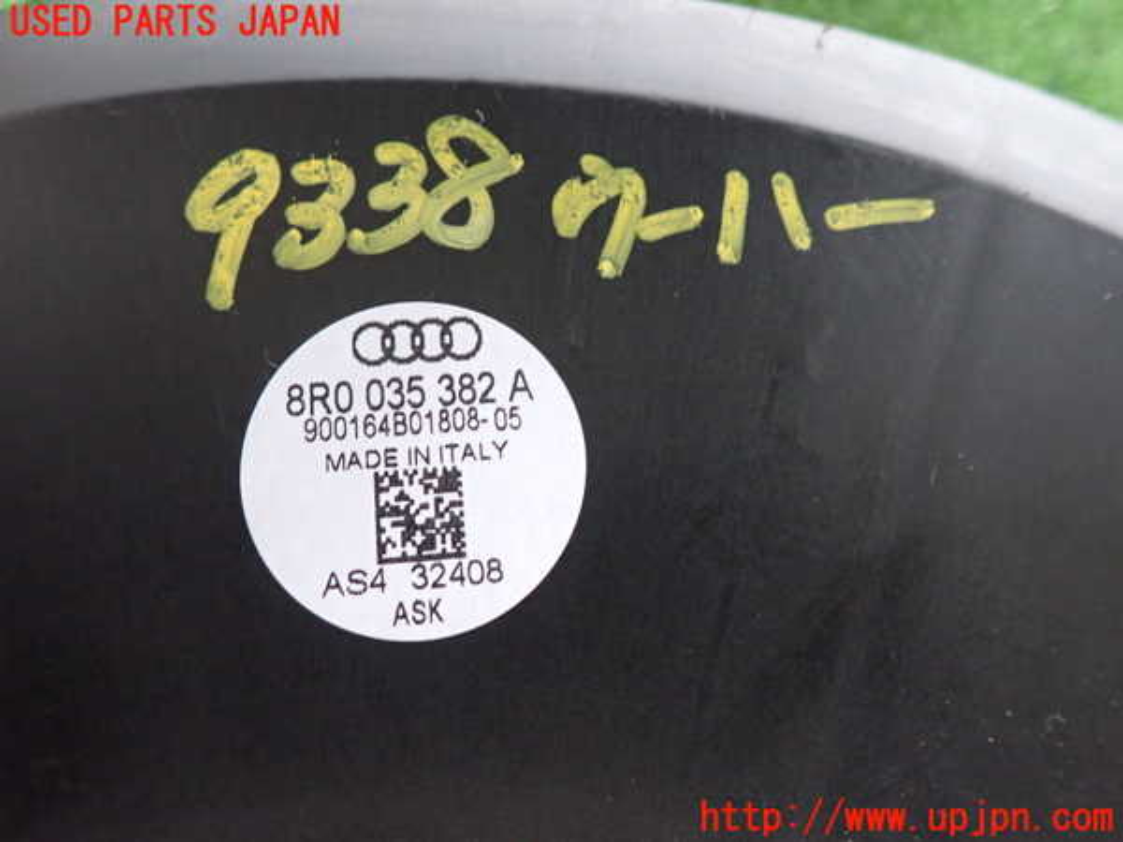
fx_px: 811
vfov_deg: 54.9
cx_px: 562
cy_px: 421
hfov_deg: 69.4
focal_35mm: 25
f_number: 2
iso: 800
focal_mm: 4.5
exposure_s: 1/30
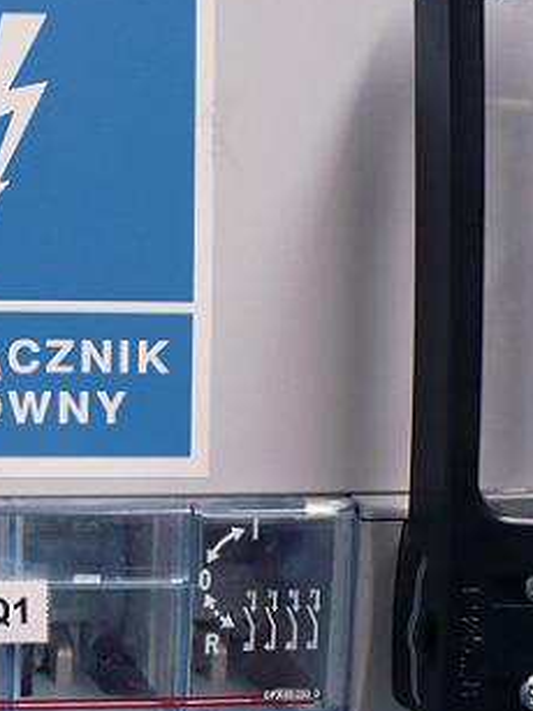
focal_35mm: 74
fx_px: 1520
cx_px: 9
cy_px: 390
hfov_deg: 19.4
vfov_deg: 26.3
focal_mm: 6.1
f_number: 2.8
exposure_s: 1/50
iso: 100
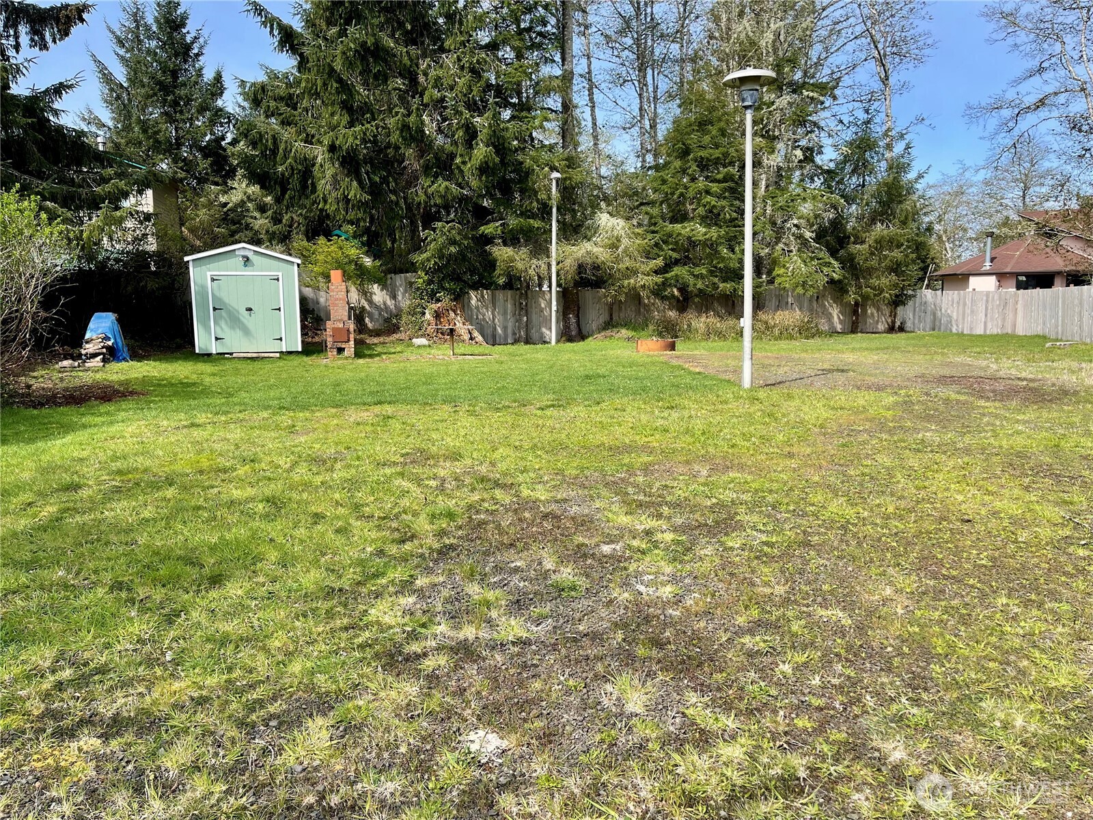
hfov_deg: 69.4
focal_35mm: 25
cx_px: 546
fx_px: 789
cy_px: 410
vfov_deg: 54.9
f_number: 1.6
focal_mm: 5.1
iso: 32
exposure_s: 1/1597
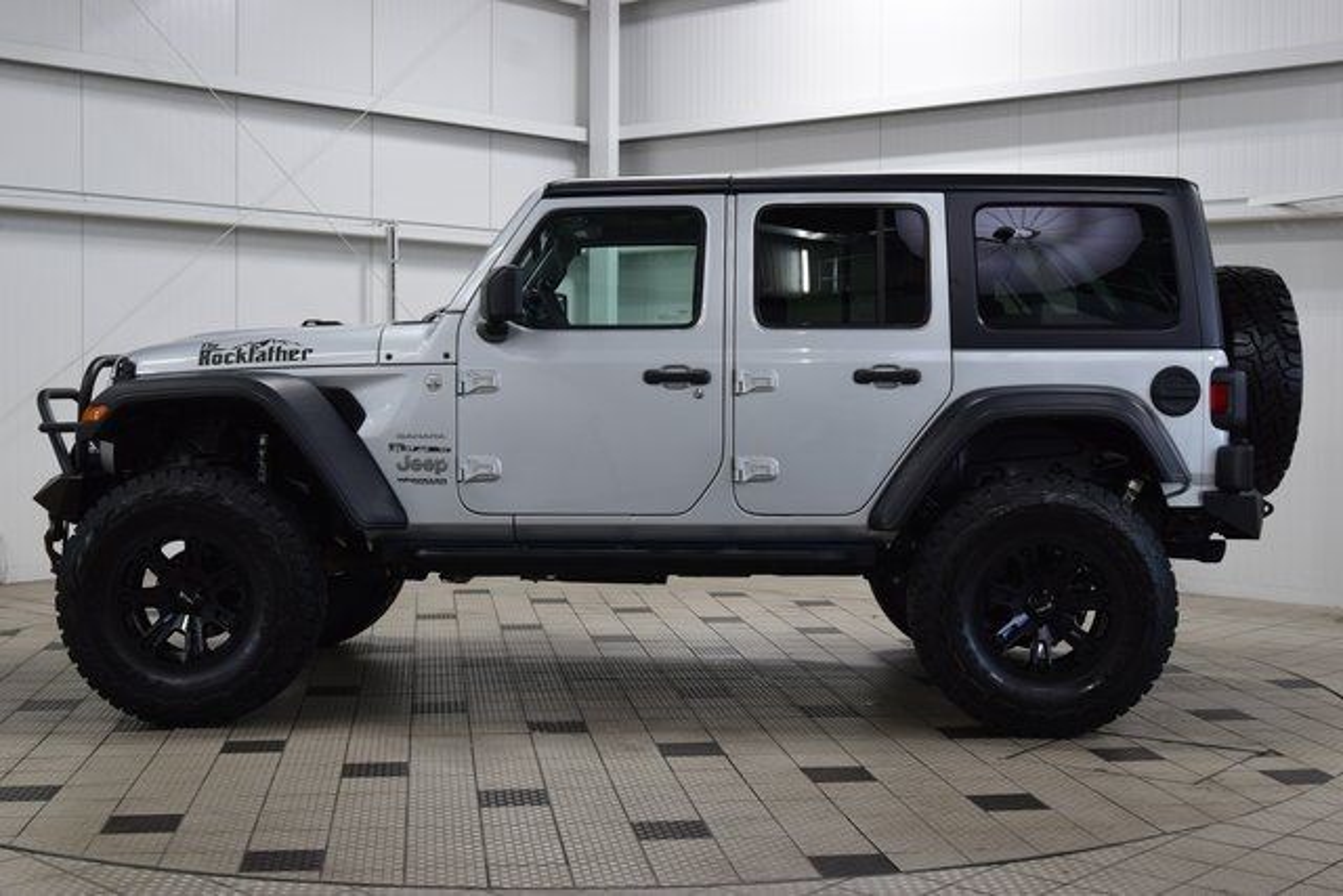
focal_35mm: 48
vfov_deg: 28.1
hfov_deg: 41.1
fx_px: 1791
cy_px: 448
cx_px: 672
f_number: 6.3
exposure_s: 1/20
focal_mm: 32
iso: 400
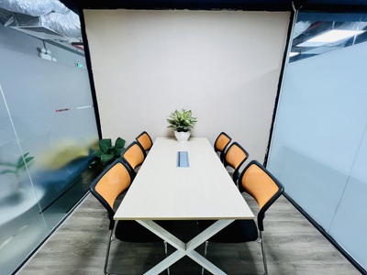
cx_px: 184
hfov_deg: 106.2
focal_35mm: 13
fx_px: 138
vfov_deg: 89.9
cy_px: 138
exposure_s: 1/100
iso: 200
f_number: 1.8
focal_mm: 1.57
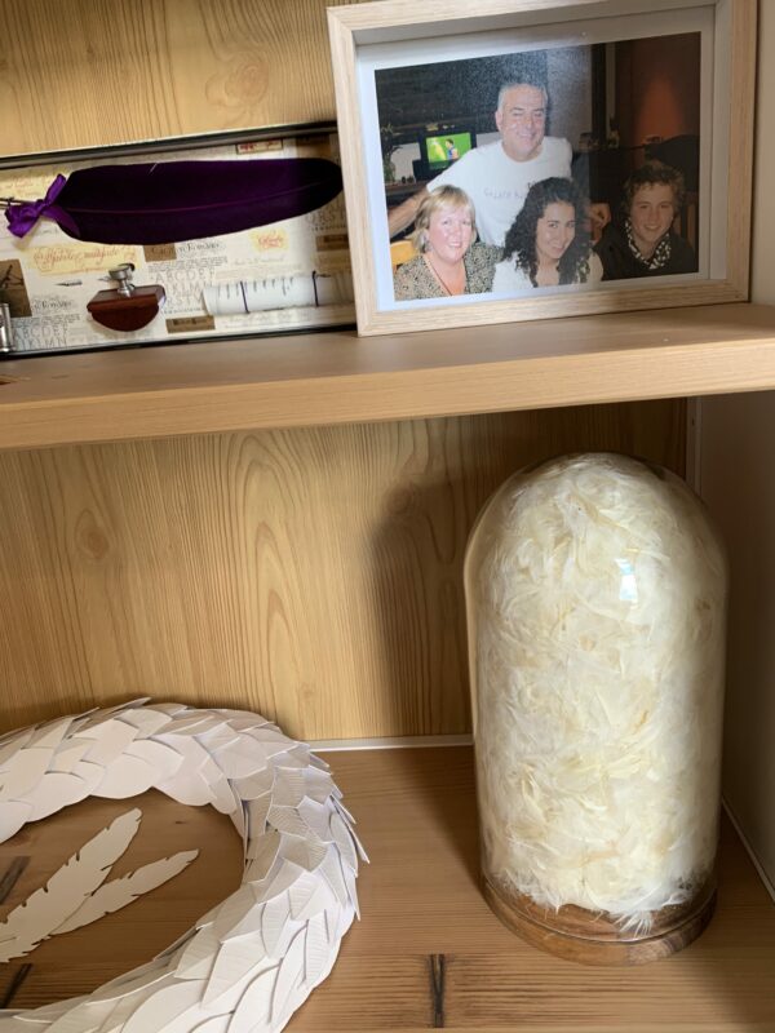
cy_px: 516
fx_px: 776
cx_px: 388
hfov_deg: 53.1
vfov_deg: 67.3
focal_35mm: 26
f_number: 1.8
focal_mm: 4.25
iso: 125
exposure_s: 1/50
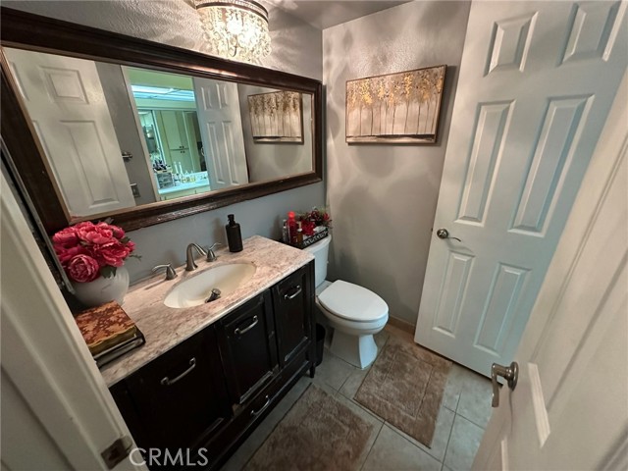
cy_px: 236
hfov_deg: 102.1
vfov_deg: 85.7
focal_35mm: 14
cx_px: 314
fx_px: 254
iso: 1000
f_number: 2.2
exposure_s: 1/60
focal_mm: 2.22
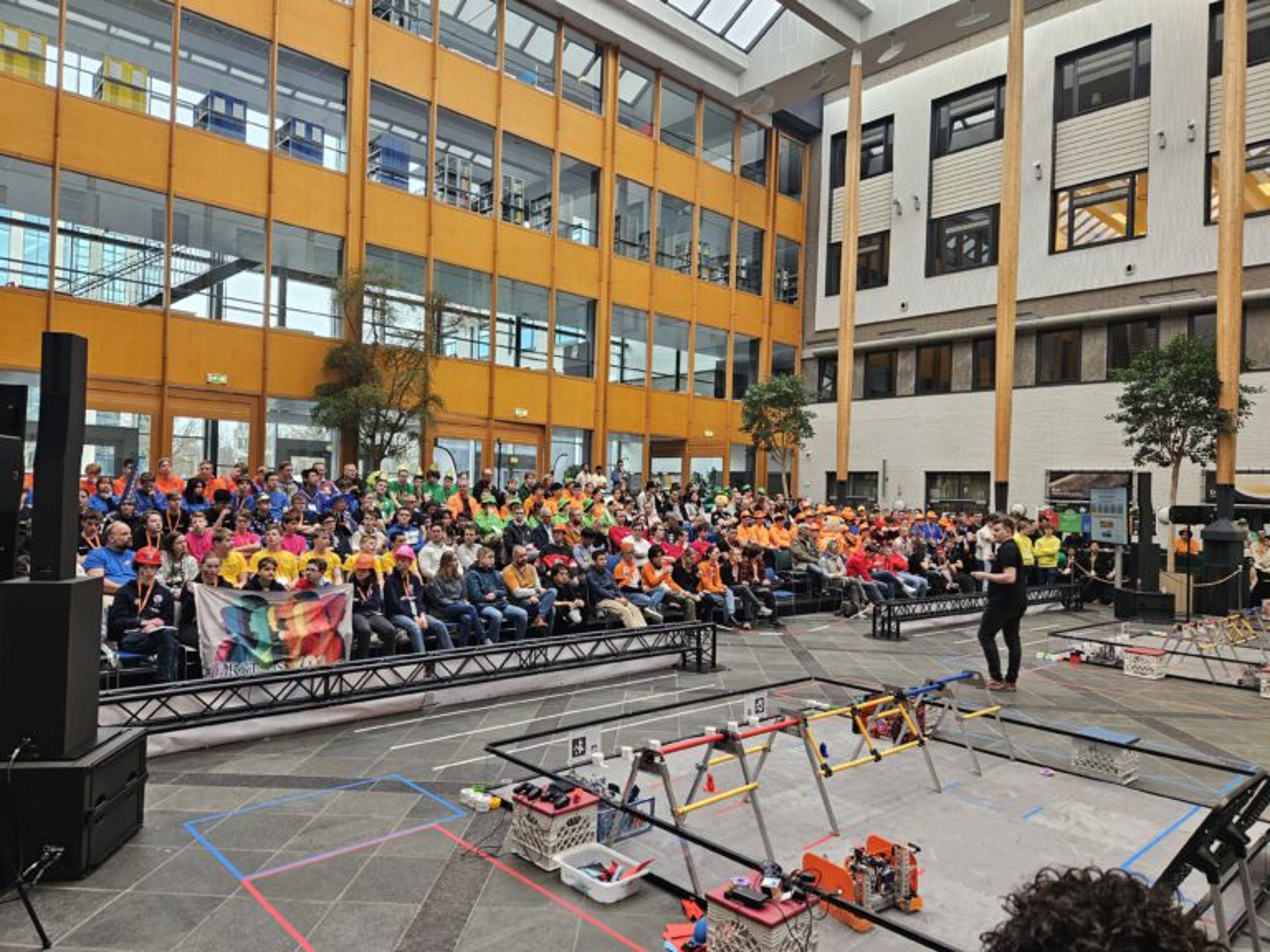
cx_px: 635
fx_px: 844
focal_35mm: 23
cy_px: 476
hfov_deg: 73.9
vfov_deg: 58.9
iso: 125
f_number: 1.8
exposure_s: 1/100
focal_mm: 5.4
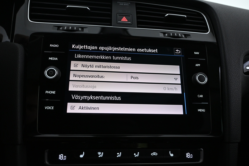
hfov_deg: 67.4
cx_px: 124
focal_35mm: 27
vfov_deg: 47.9
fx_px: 187
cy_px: 83
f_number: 3.5
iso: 1600
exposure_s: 1/50
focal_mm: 18
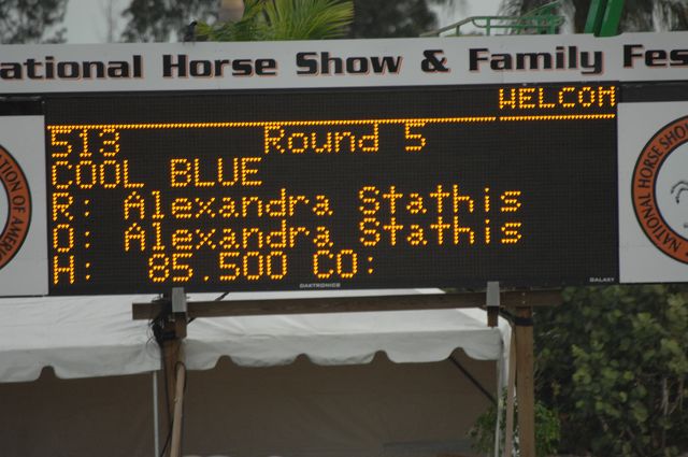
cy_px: 228
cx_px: 344
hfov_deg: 2.8
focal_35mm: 750
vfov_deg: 1.8
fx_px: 14315
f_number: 6.3
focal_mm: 500
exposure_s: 1/500
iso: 500
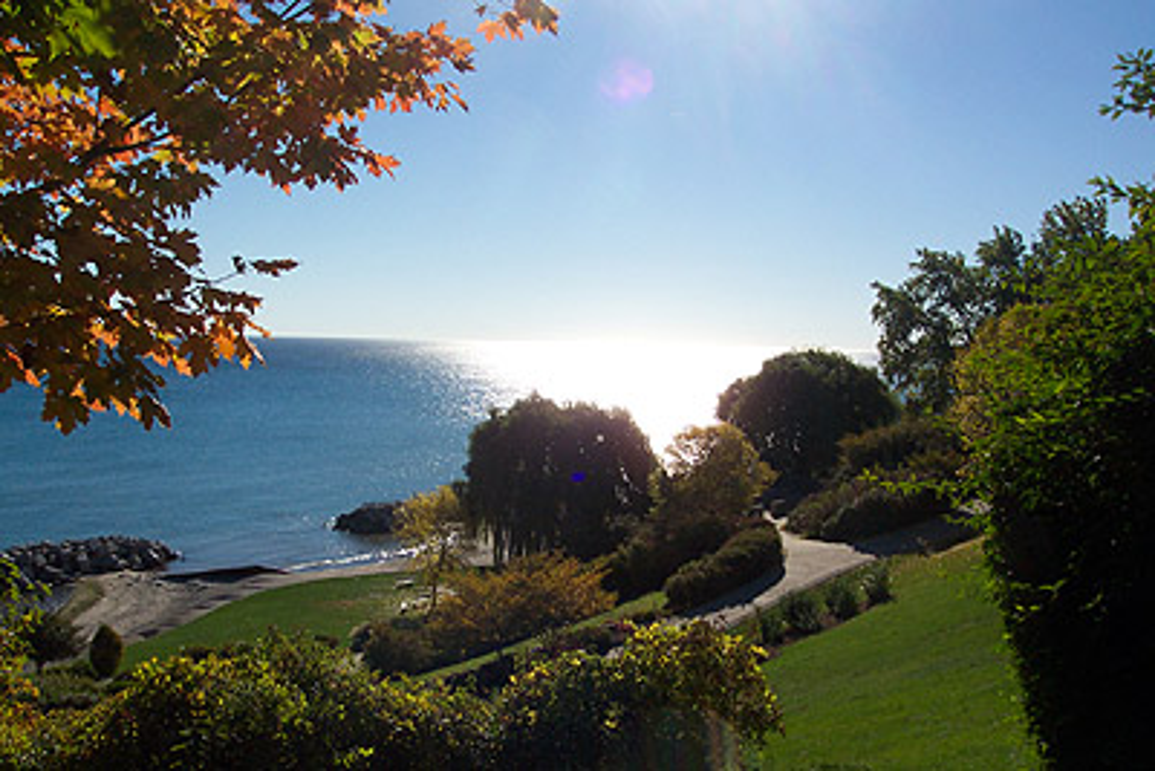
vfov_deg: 35.1
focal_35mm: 38
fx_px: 1220
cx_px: 578
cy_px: 386
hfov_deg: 50.7
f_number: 4.8
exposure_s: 1/1000
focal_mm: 8
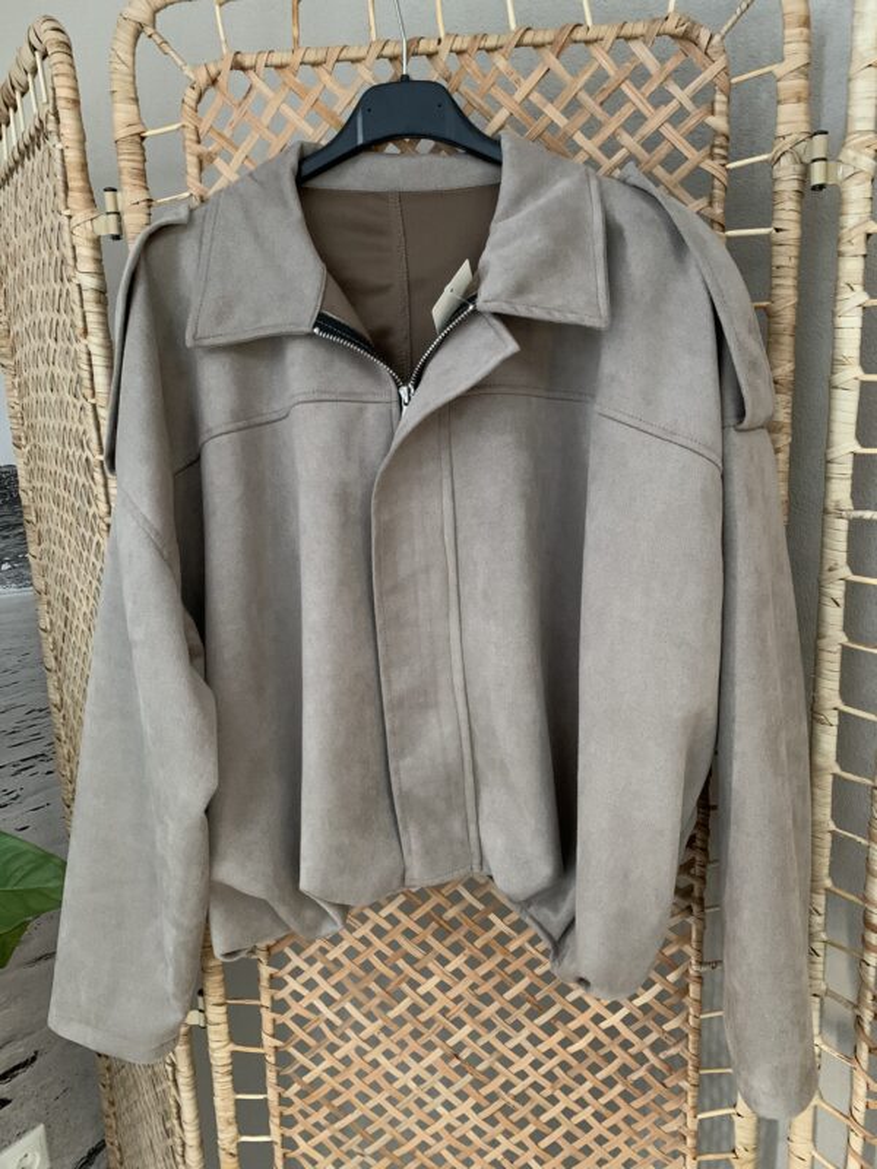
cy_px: 584
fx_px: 878
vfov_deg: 67.3
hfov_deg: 53.1
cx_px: 438
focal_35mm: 26
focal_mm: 4.25
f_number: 1.8
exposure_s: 1/30
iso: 500
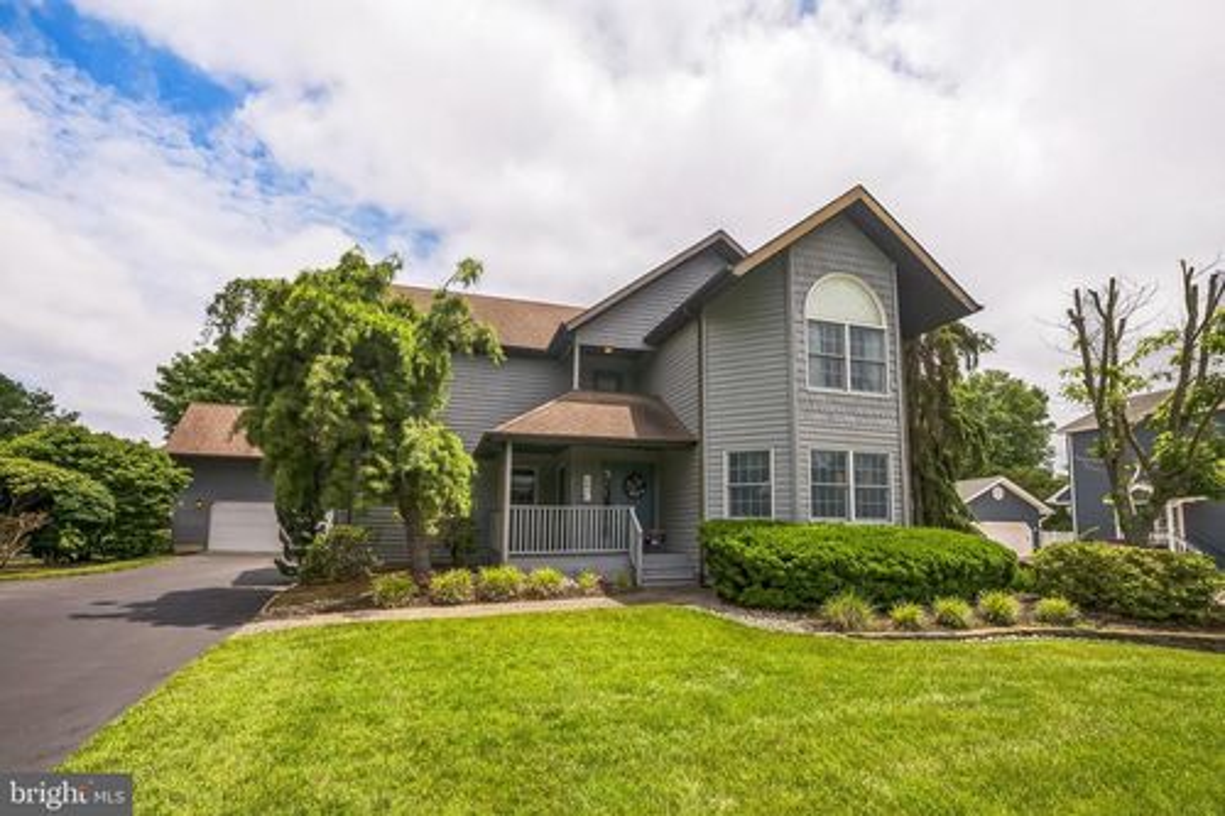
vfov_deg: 73.7
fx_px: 544
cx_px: 612
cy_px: 408
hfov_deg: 96.8
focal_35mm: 16
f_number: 16
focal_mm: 16
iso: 100
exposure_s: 1/60
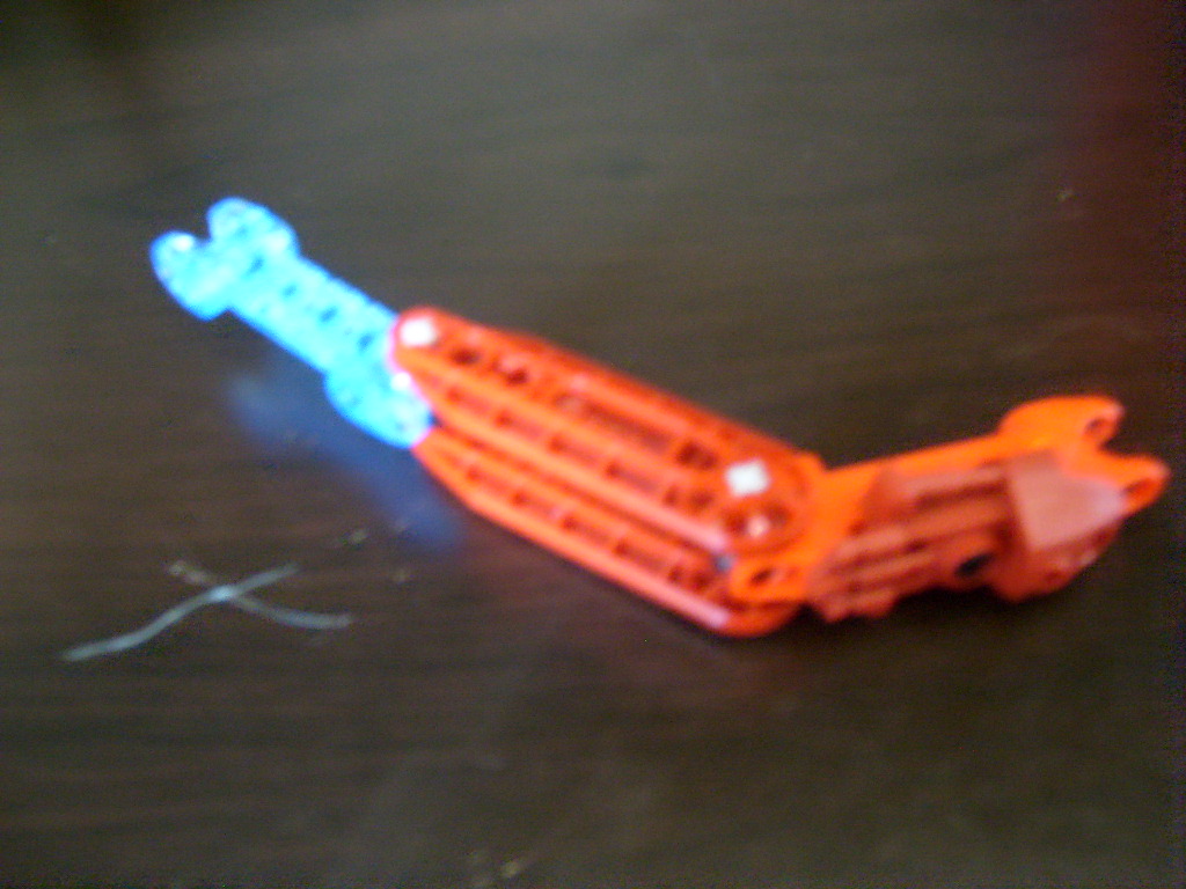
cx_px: 593
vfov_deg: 40.7
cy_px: 444
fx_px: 1199
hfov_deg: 52.6
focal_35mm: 35
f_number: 2.8
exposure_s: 1/3
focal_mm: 5.8
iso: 200
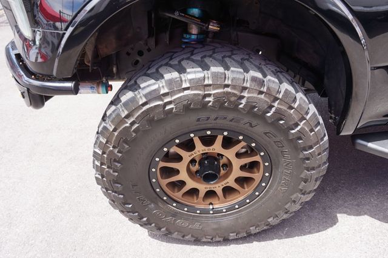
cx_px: 194
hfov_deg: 73.8
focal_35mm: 24
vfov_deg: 53.1
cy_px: 129
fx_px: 259
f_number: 6.3
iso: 100
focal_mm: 16
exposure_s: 1/80
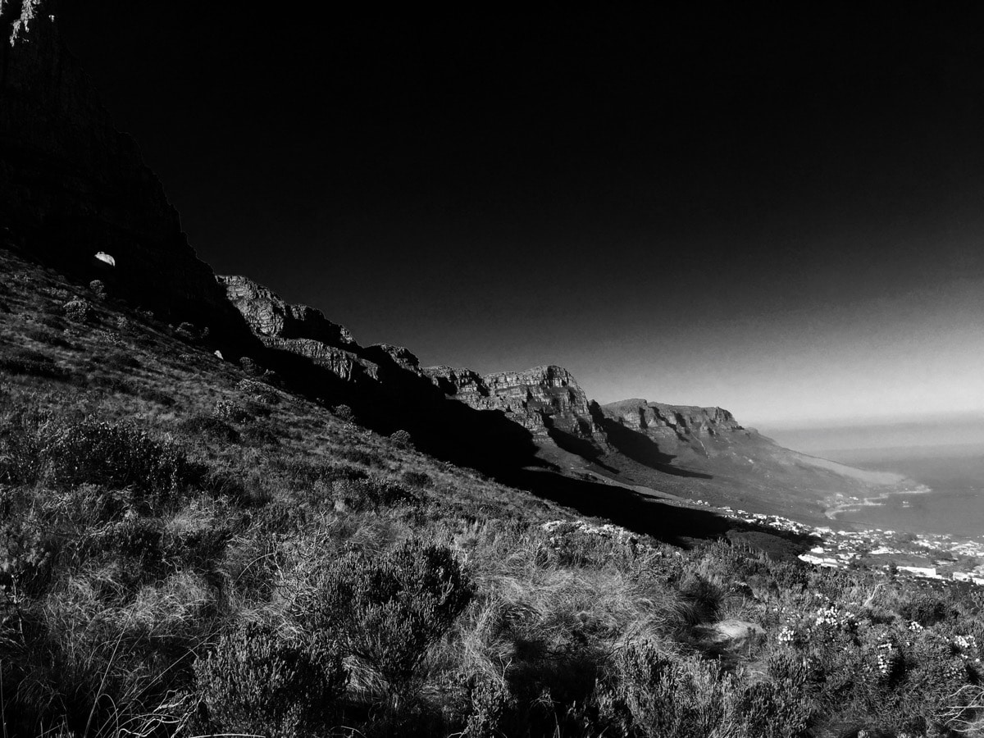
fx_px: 824
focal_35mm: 29
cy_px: 369
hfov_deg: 61.7
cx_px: 492
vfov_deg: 48.2
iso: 32
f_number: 2.2
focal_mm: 4.15
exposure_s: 1/1980
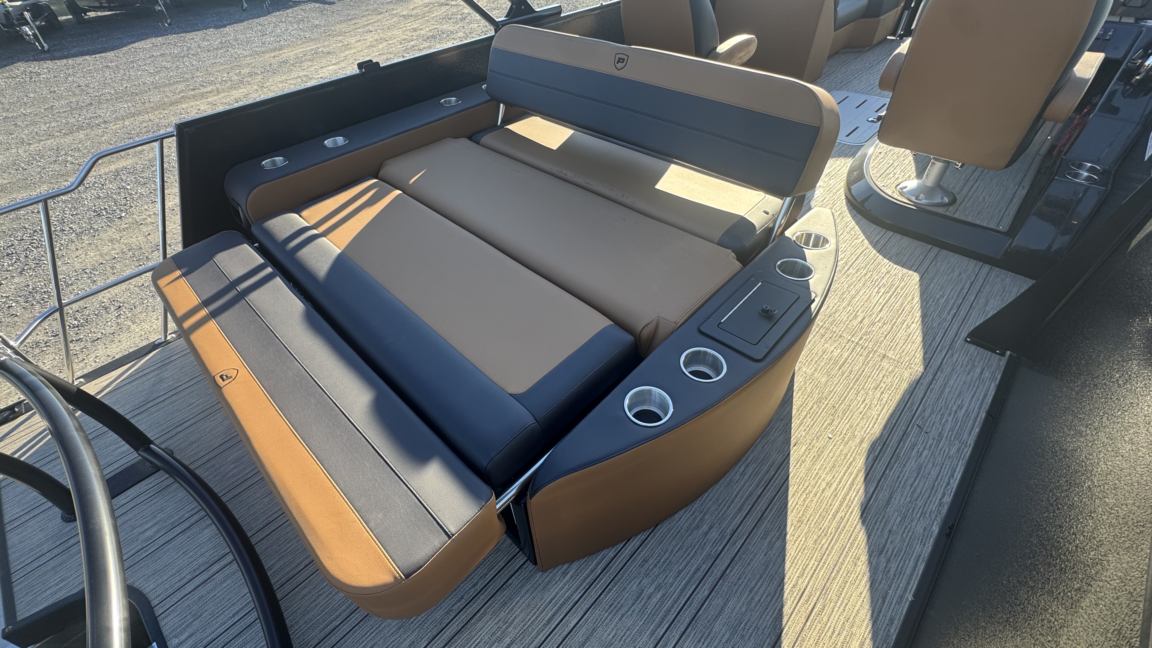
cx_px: 555
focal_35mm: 16
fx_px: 489
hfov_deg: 99.3
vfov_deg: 67.0
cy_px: 301
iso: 40
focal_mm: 2.22
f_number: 2.2
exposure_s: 1/227
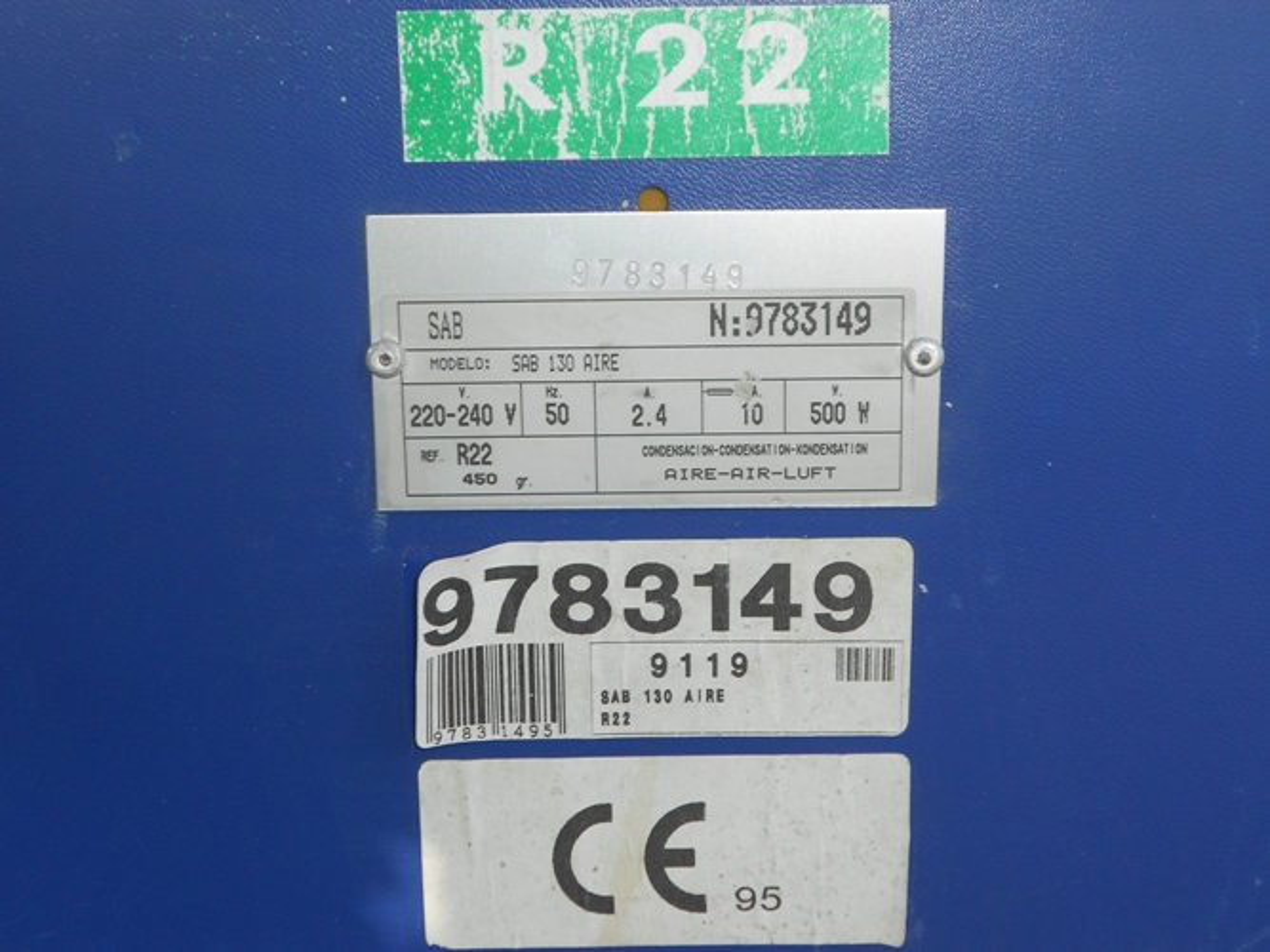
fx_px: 1797
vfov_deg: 29.7
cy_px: 476
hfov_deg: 38.9
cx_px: 635
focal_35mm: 49
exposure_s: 1/60
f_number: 4.5
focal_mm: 8.8
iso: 80
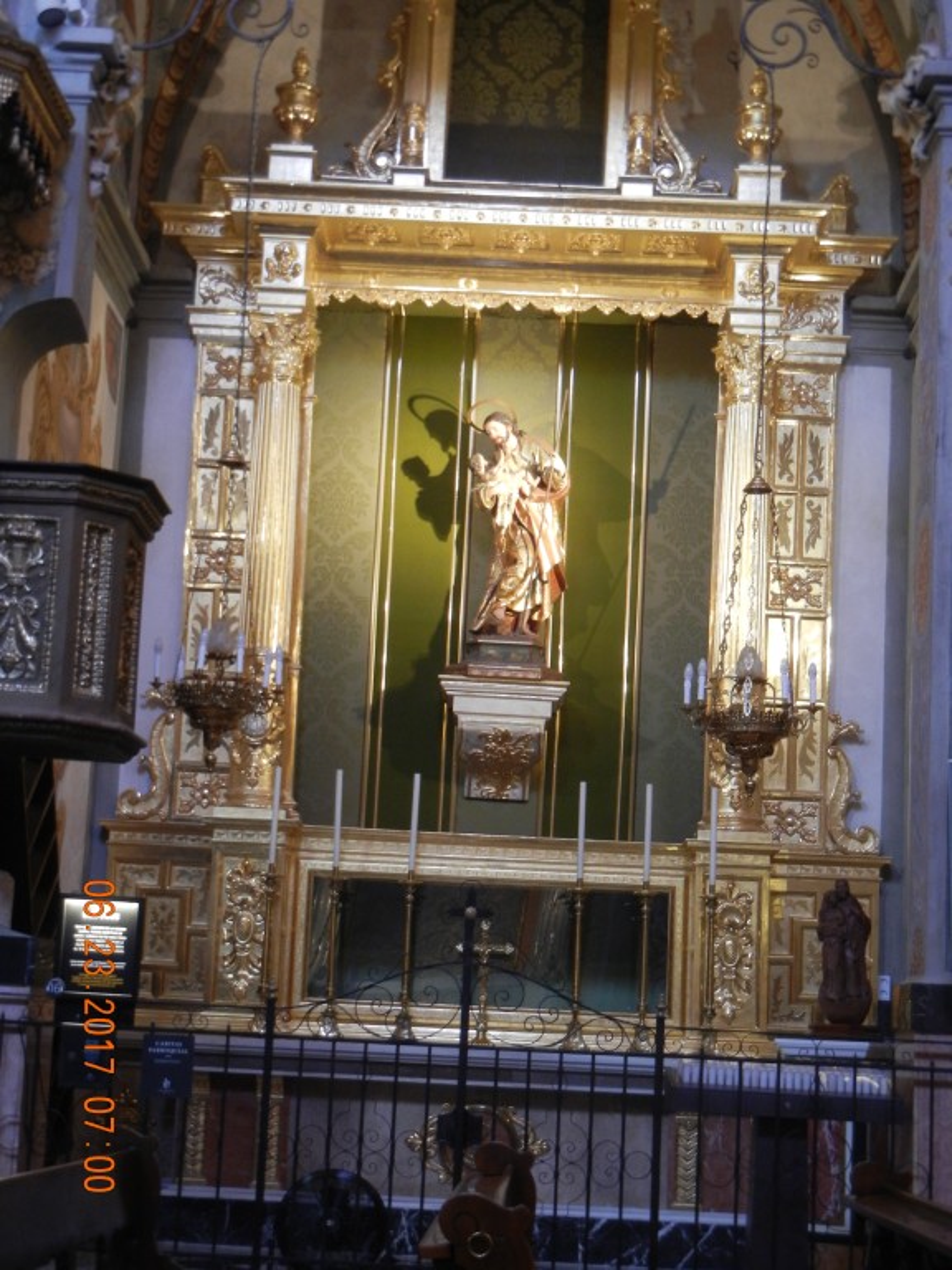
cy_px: 635
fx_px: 2493
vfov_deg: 28.6
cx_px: 476
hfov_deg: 21.6
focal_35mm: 68
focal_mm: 12.2
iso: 400
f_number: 4.1
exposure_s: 1/3.7
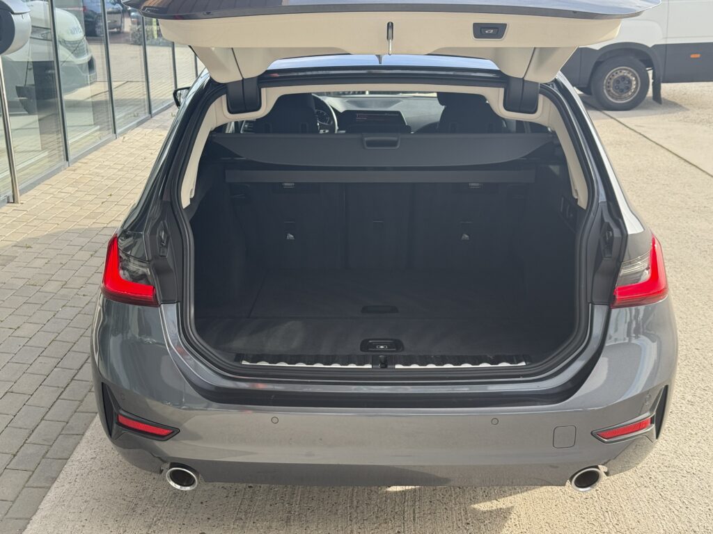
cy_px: 267
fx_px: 989
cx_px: 356
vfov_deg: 30.3
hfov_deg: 39.7
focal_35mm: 48
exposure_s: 1/794
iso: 80
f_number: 1.78
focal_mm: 6.76
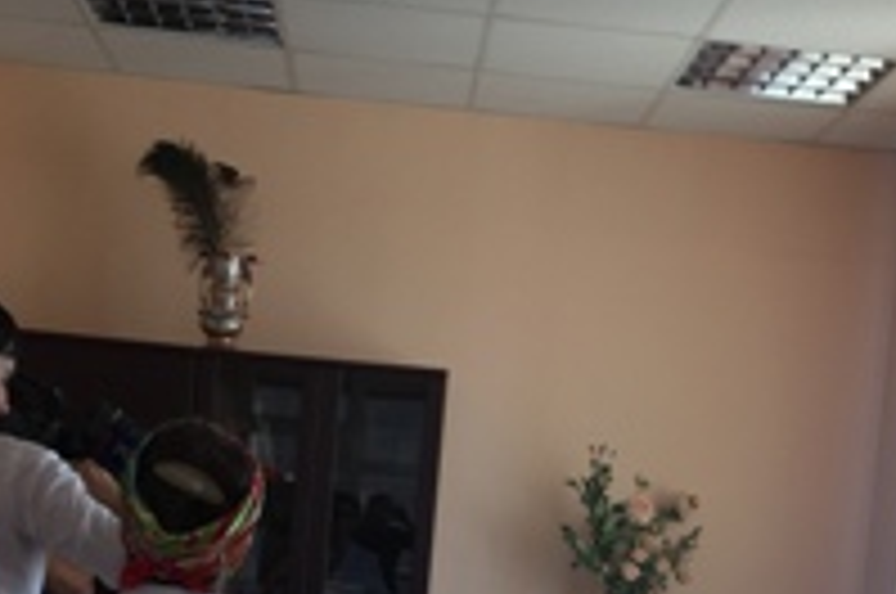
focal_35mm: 68
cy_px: 630
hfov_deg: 29.7
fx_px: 1690
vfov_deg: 19.2
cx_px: 495
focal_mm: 4.15
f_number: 2.2
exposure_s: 1/50
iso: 32
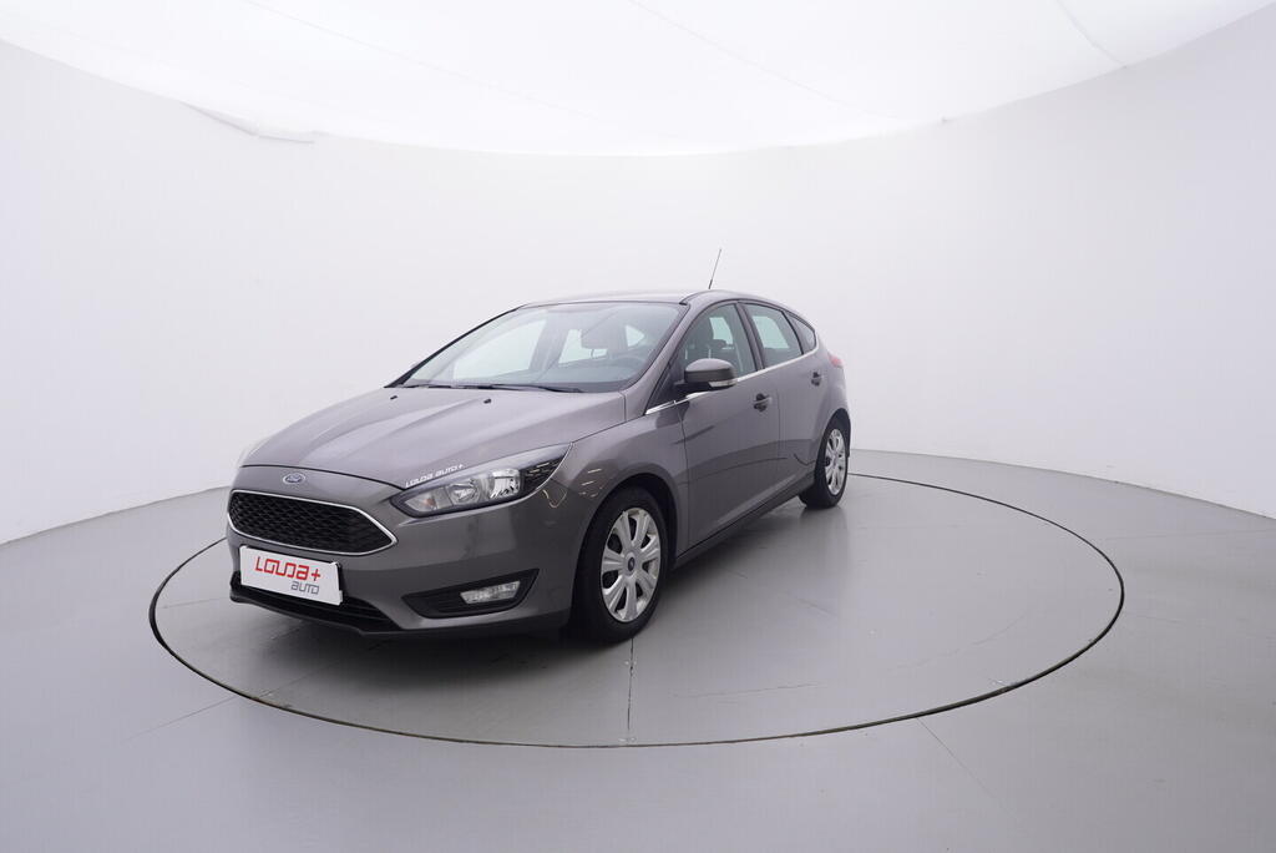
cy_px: 426
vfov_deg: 56.2
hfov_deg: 77.3
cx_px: 638
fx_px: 798
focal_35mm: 22
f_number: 5
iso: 200
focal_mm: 15
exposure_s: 1/80
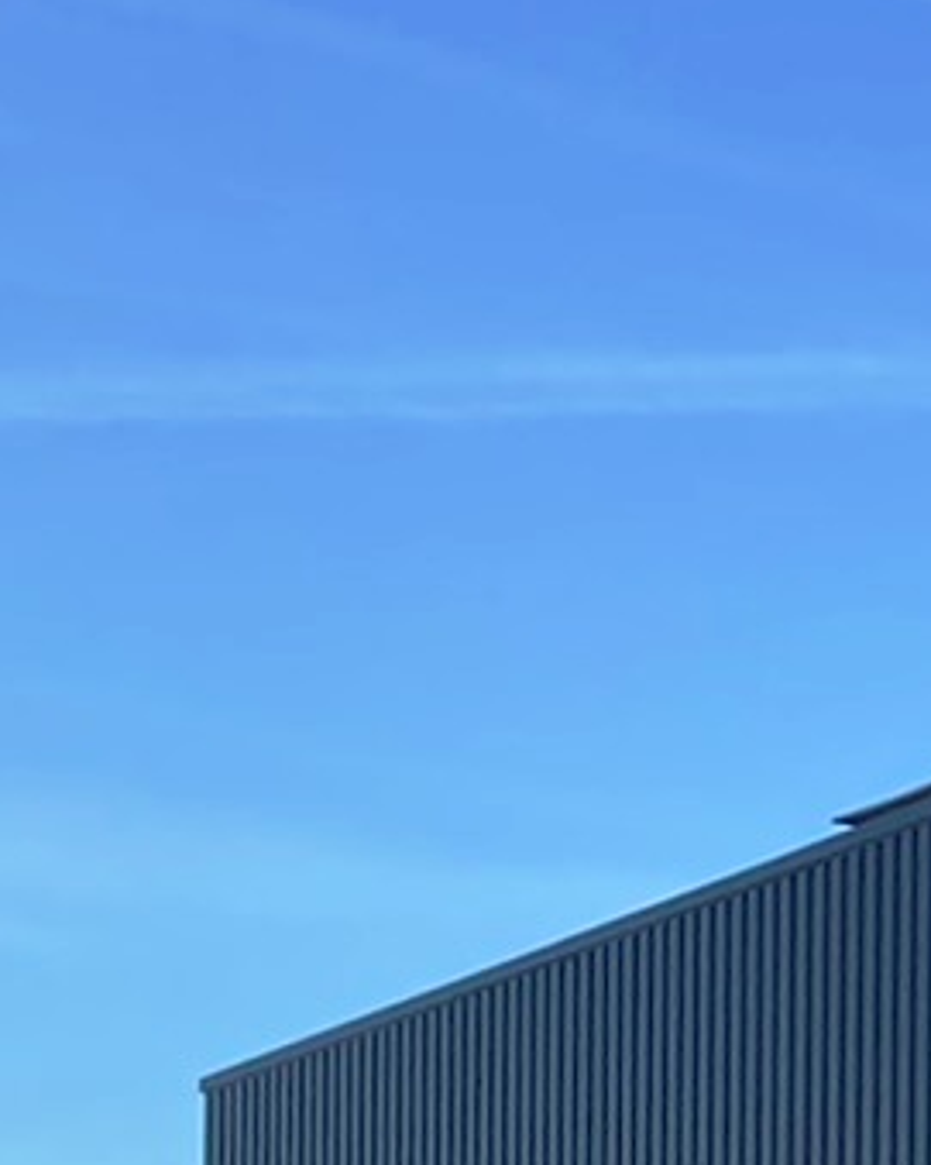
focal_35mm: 165
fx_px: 5686
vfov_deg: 11.1
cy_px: 1959
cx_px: 3229
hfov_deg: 7.6
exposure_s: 1/1919
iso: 20
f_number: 1.8
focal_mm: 3.99
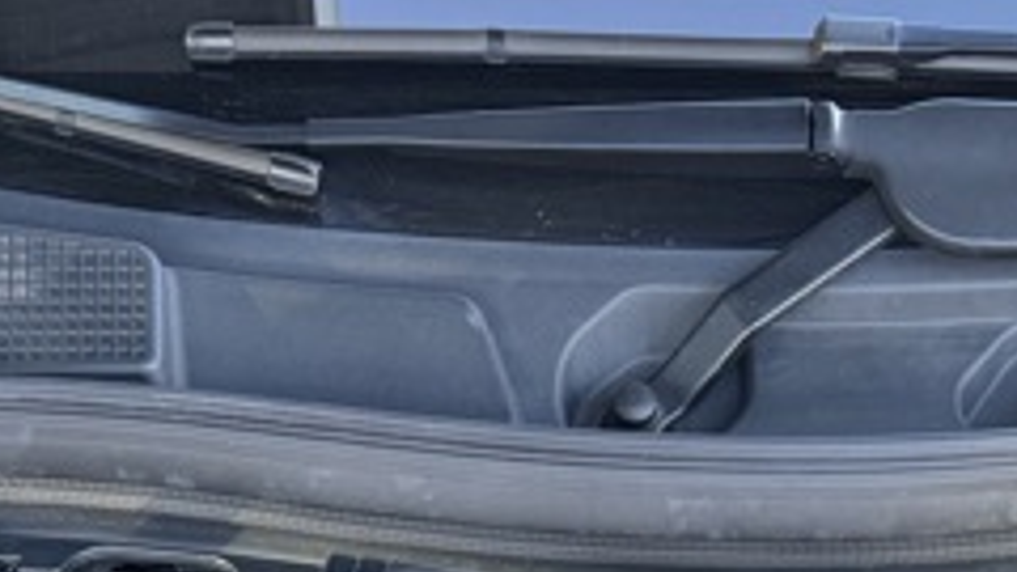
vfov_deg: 12.1
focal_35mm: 87
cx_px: 703
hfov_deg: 24.3
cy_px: 1191
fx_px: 2346
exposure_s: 1/100
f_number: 1.78
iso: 200
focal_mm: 6.76
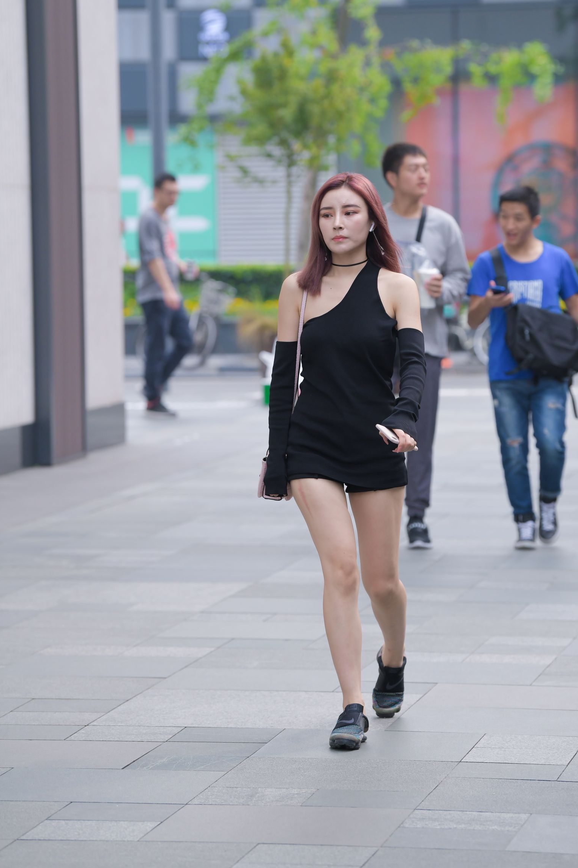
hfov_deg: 8.5
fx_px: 3878
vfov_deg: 12.8
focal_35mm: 161
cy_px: 381
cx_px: 331
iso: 400
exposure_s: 1/800
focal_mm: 140
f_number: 4
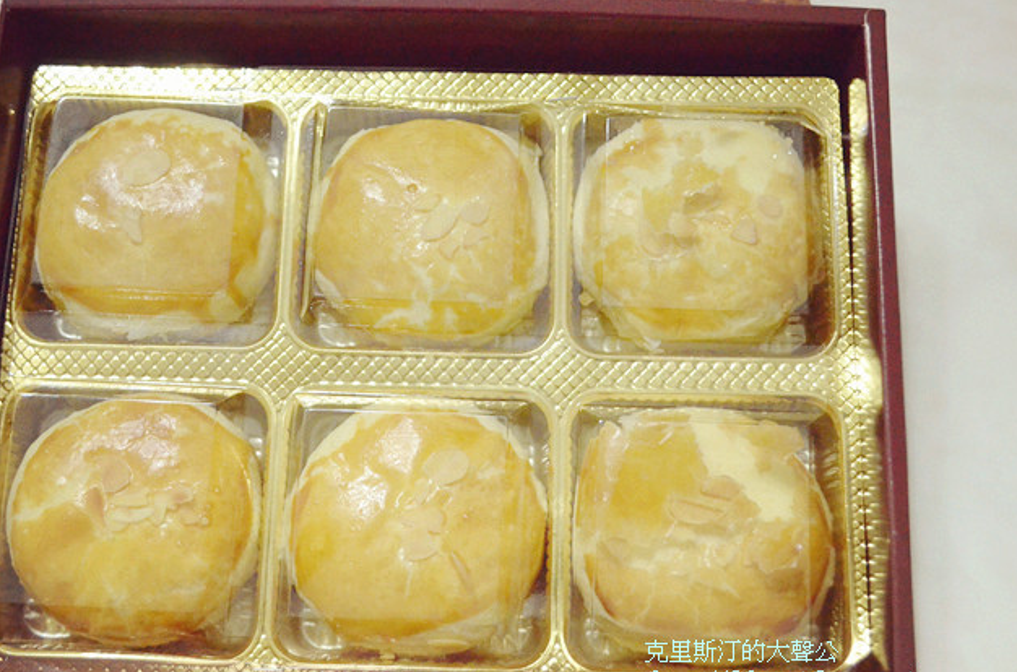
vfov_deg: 29.1
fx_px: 1296
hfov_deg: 42.7
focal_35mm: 46
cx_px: 440
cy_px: 298
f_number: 4.5
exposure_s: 1/160
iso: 6400
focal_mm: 24
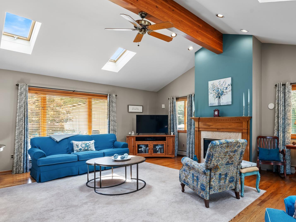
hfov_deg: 75.0
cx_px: 185
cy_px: 111
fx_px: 188
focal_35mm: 22
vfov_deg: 61.1
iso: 250
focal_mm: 16
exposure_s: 1/13
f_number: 9
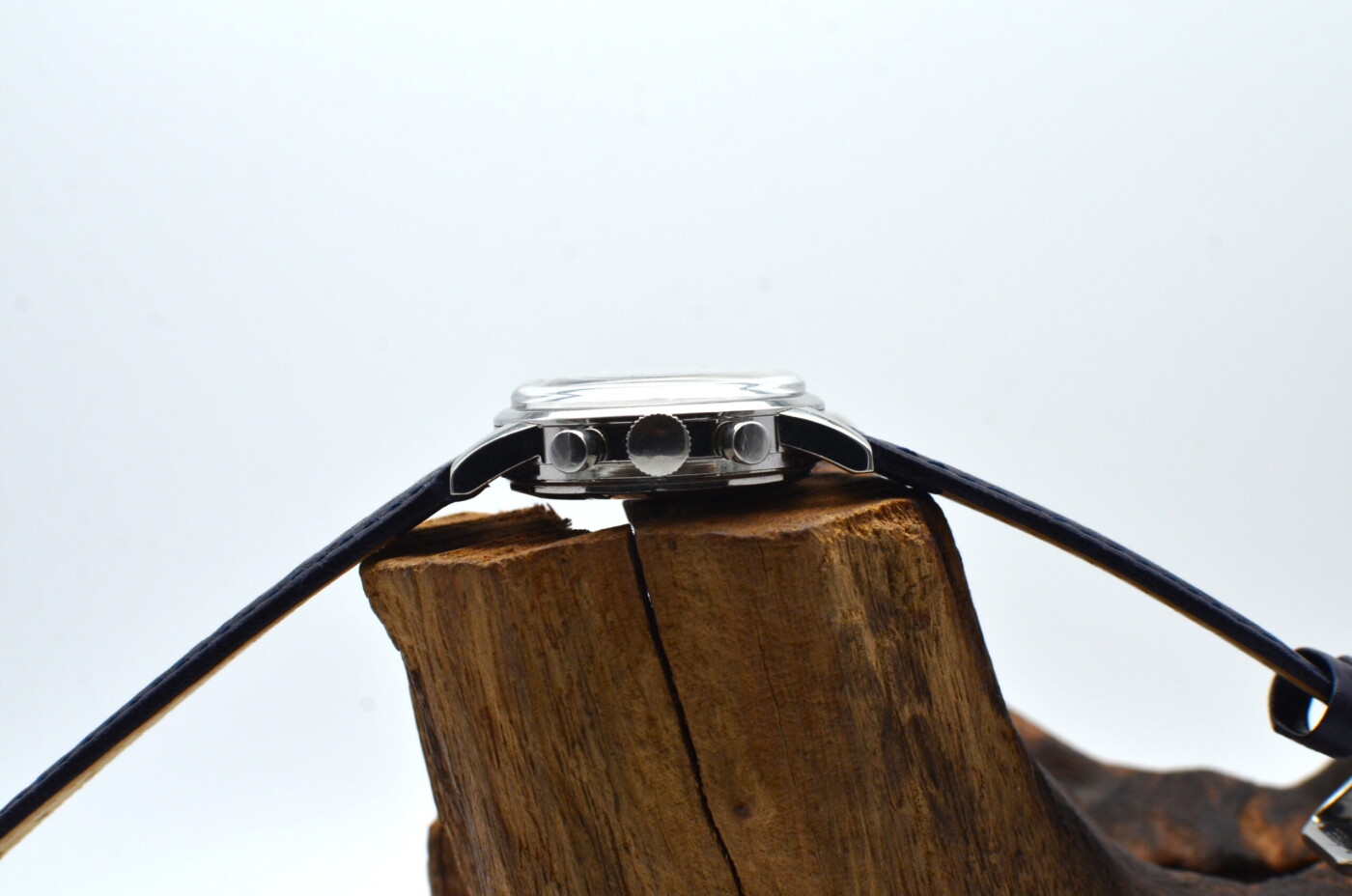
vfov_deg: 25.7
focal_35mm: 52
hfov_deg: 37.9
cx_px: 676
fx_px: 1968
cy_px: 448
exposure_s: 1/60
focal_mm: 35
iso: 400
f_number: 8
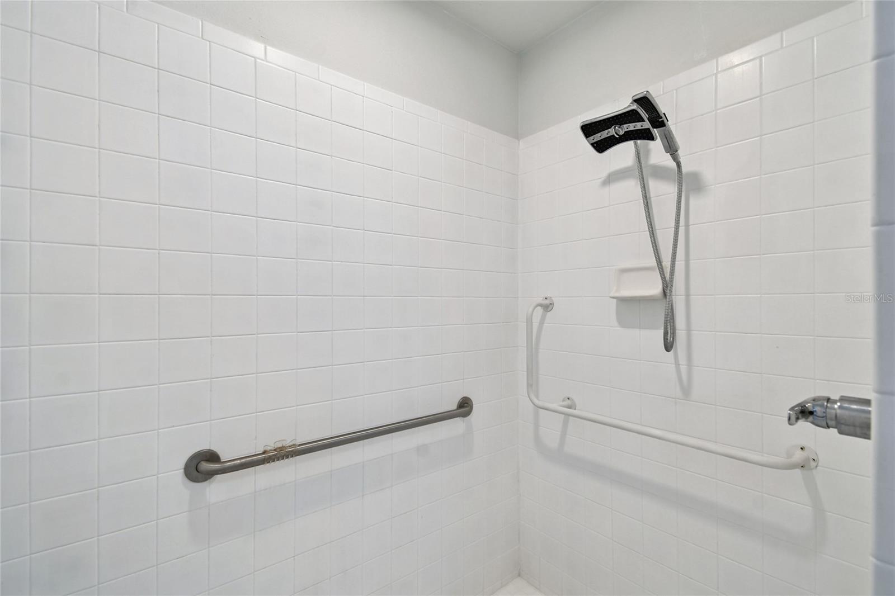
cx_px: 448
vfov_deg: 77.3
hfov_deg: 100.4
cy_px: 298
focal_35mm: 15
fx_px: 373
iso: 100
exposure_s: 1/8
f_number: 7.1
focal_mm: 10
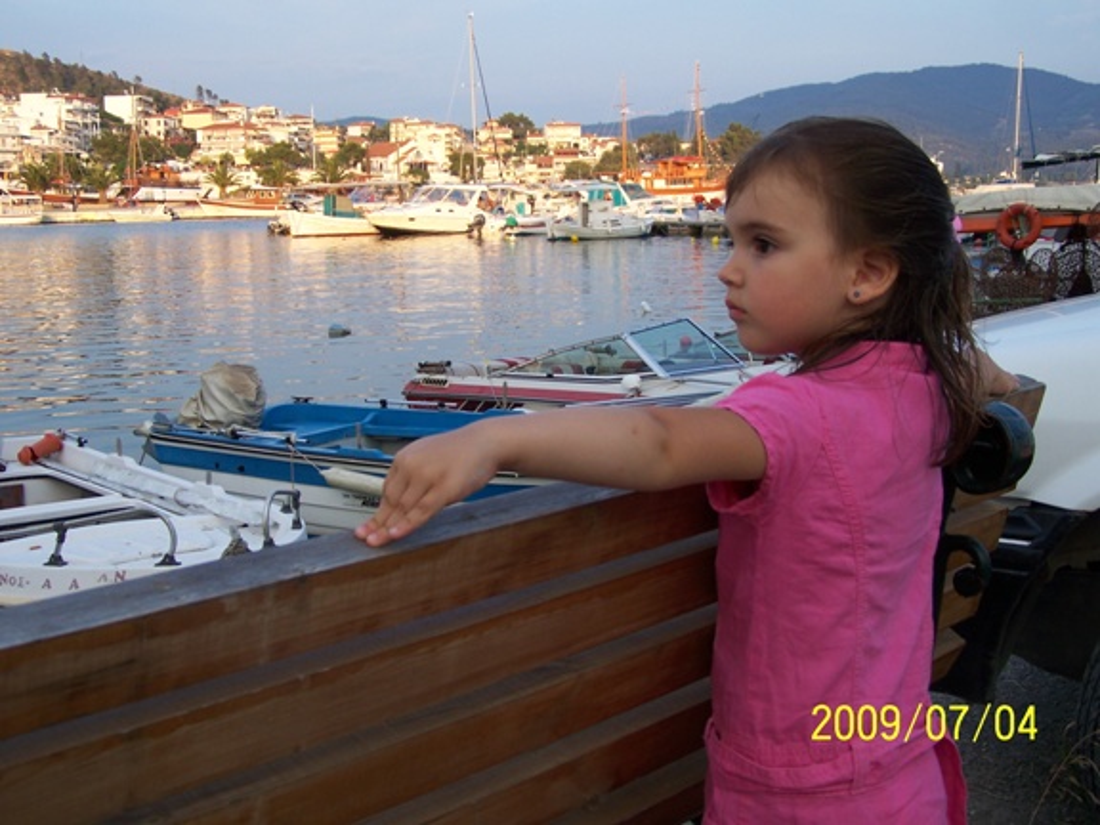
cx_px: 550
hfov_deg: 43.9
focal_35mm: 43
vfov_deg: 33.6
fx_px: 1366
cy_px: 412
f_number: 2.9
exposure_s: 1/200
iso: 80
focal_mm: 7.1
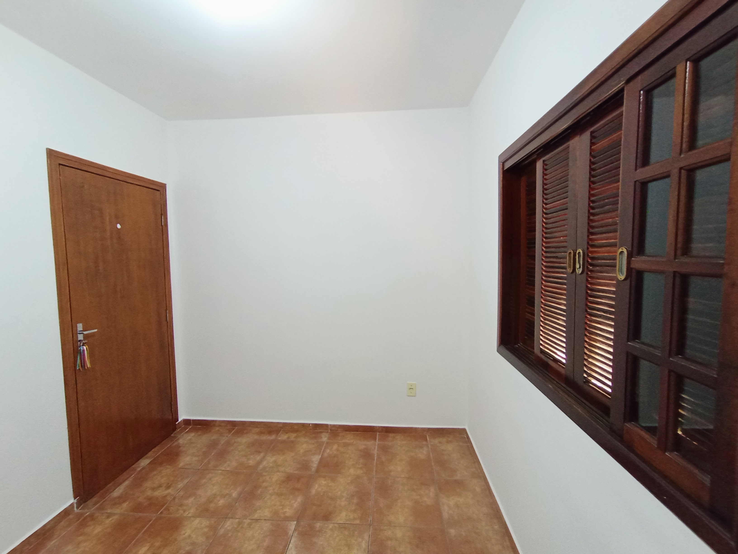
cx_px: 369
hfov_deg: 94.5
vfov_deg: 78.1
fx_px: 341
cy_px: 277
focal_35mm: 16
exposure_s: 1/30
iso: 310
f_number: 2.2
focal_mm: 1.65
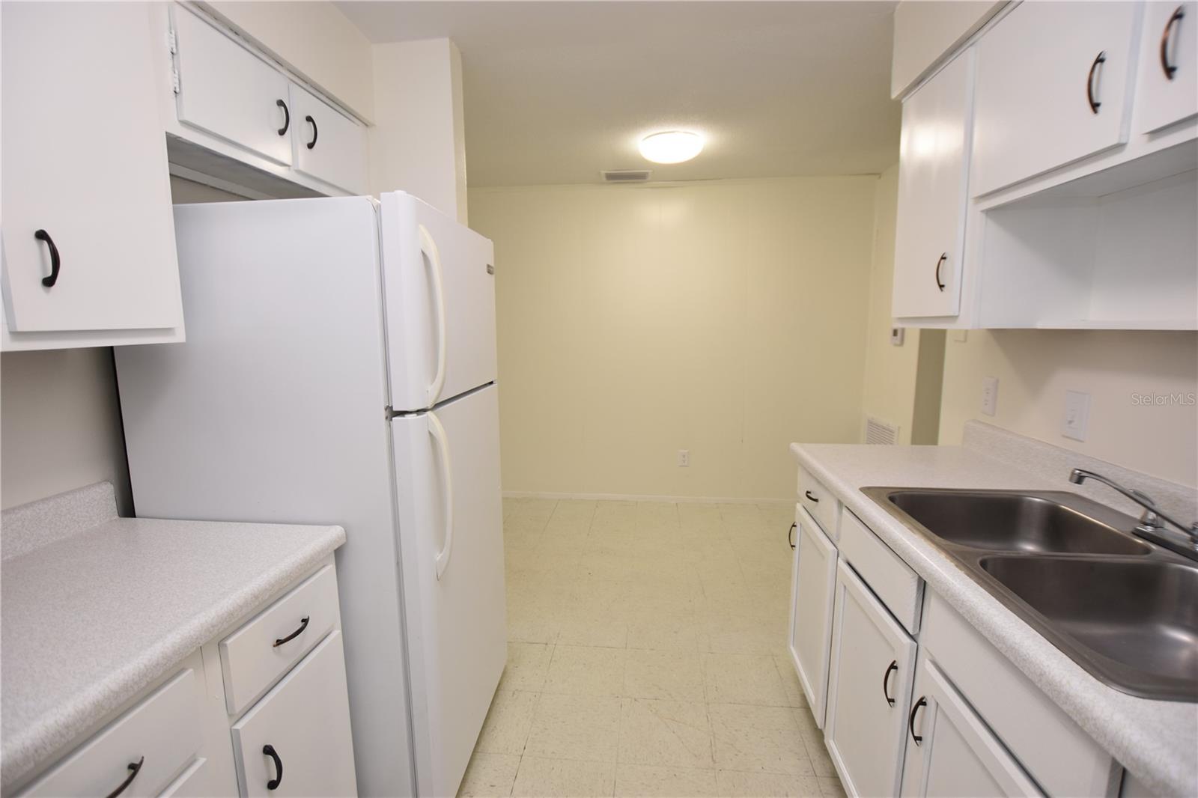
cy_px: 399
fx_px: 499
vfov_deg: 77.3
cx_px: 599
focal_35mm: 15
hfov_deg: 100.4
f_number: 4
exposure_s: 1/60
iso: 200
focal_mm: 10
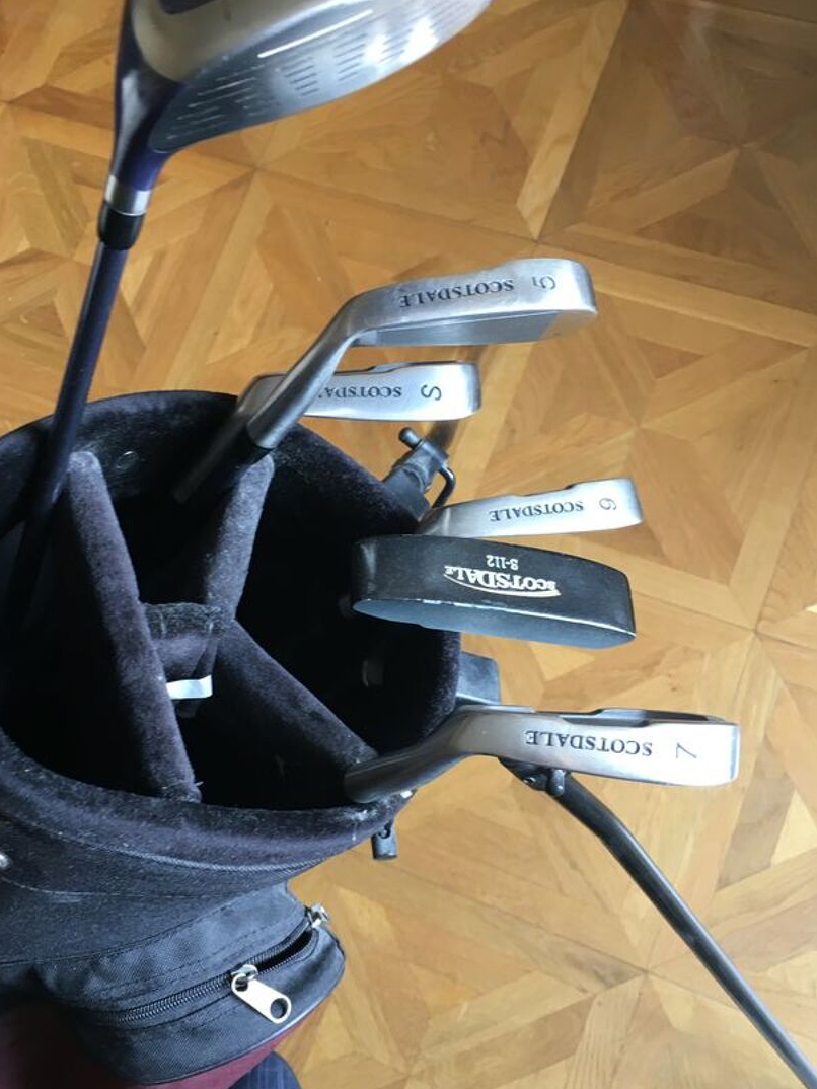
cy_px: 602
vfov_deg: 51.3
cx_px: 323
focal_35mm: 36
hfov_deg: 39.5
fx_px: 1132
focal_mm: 4.15
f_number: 2.2
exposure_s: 1/33
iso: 80
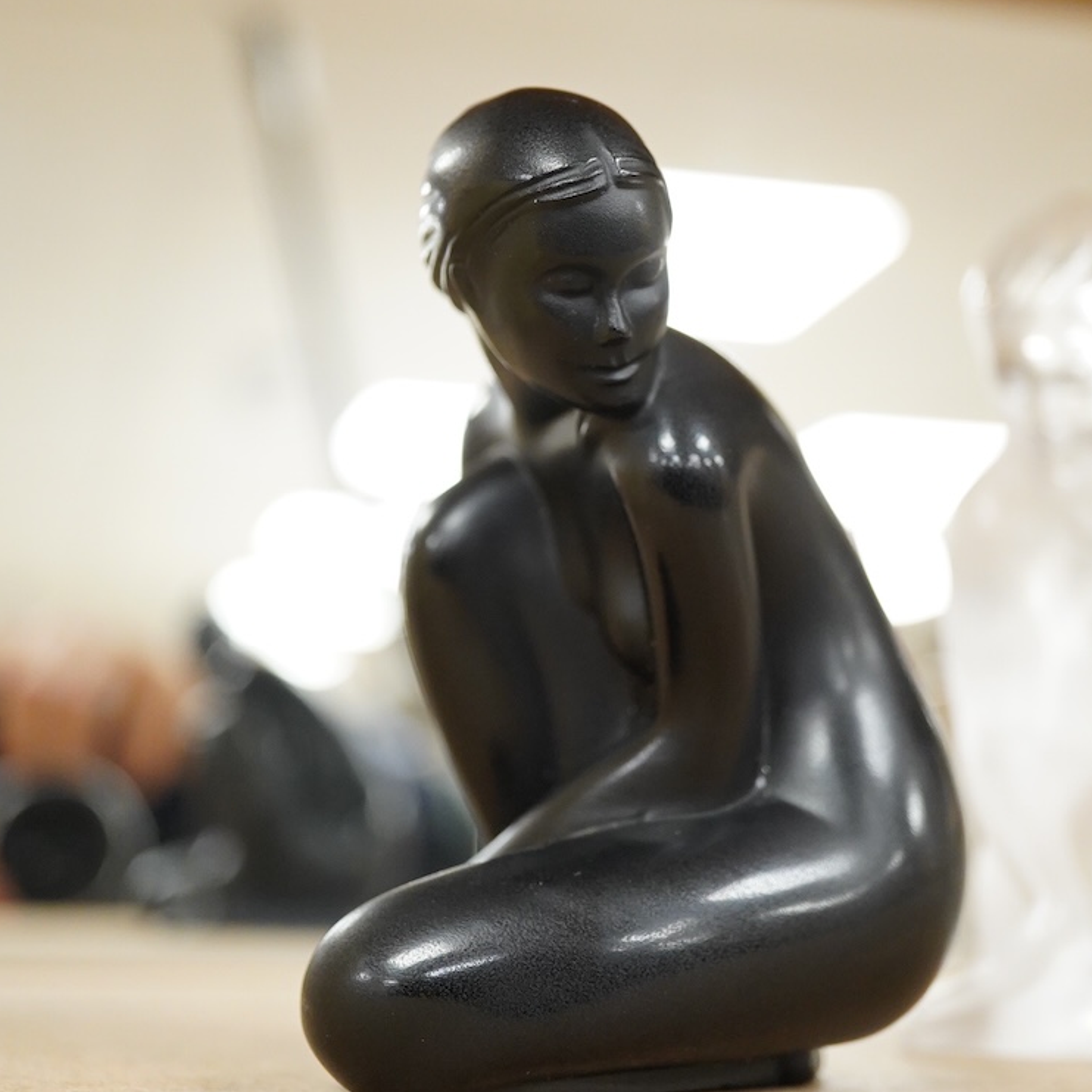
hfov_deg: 29.6
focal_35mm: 58
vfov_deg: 29.5
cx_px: 547
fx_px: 2070
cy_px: 461
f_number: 3.5
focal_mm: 30
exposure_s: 1/200
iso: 2500
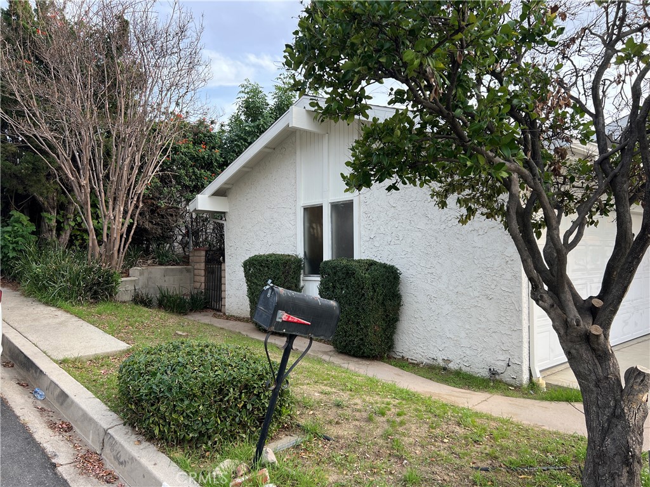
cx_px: 325
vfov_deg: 53.1
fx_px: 488
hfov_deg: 67.3
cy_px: 244
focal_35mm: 26
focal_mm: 5.7
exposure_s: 1/359
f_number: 1.5
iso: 50
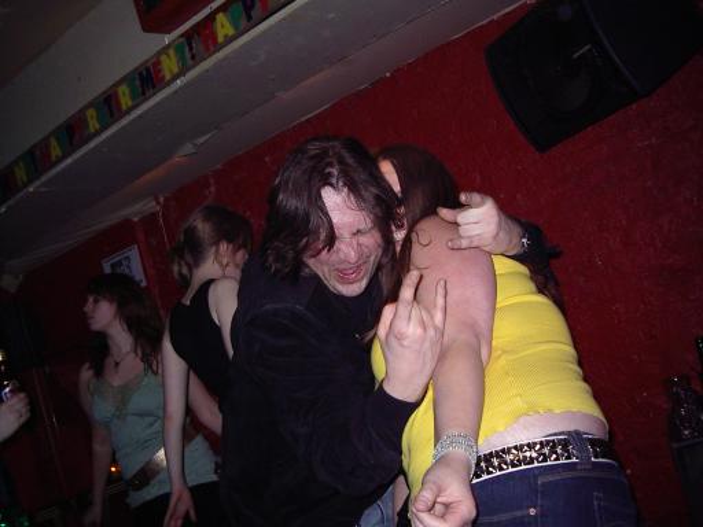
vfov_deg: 37.7
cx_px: 352
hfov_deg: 49.0
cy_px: 264
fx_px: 772
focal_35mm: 38
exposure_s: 1/60
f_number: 2.6
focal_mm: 5.8
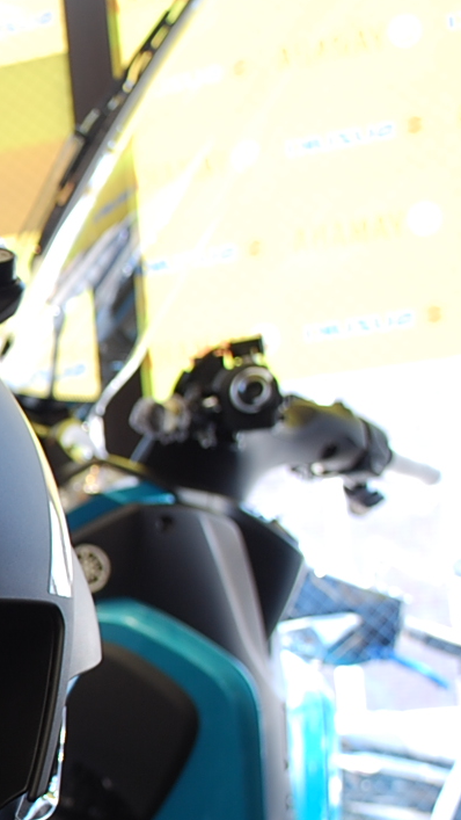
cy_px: 604
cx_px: -470
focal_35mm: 112
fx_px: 2432
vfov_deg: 19.0
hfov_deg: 10.0
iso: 100
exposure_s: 1/8
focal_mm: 26
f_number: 5.6
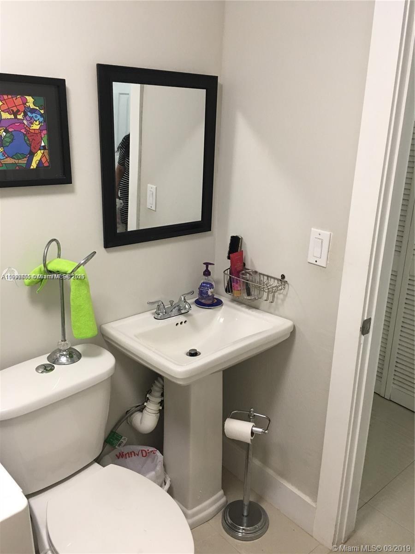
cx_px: 208
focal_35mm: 29
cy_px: 277
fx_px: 464
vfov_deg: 61.7
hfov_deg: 48.2
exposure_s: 1/15
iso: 64
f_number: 2.2
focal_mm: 4.15
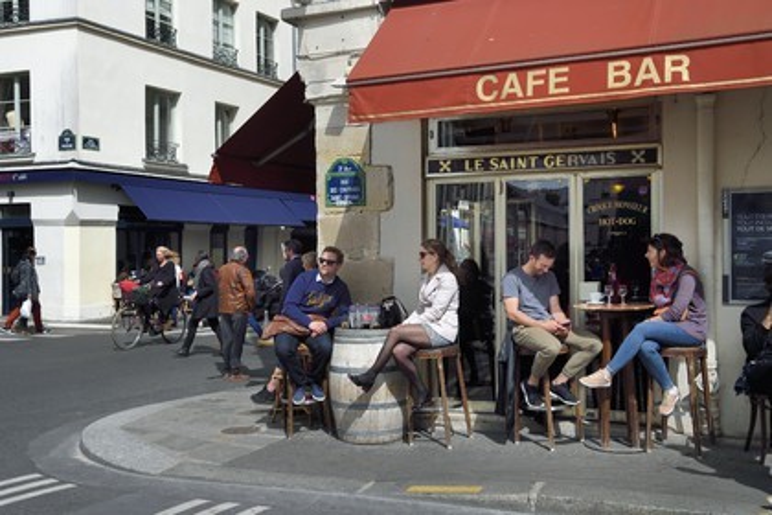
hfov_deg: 48.5
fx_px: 858
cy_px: 258
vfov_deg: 33.4
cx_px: 386
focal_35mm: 40
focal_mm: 40
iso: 400
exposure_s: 1/320
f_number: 14
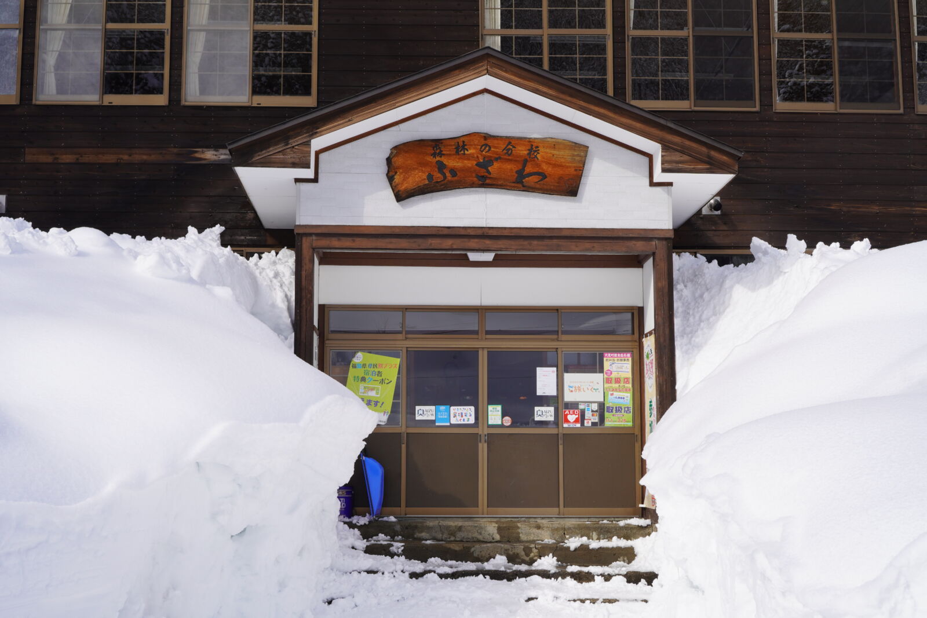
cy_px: 309
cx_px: 464
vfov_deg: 25.8
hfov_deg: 37.8
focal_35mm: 52
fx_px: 1352
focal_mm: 35
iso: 100
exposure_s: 1/200
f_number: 10
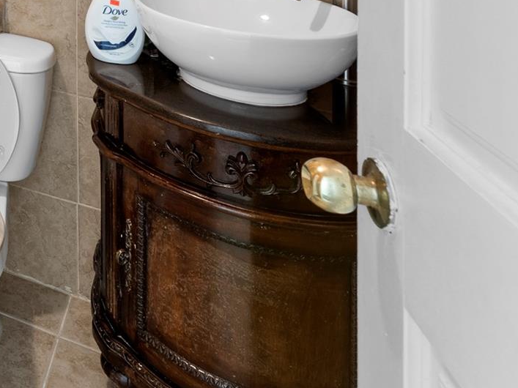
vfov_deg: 29.9
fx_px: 584
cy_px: -107
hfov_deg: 33.5
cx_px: -169
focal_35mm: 39
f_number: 8
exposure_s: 2
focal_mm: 14
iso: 320
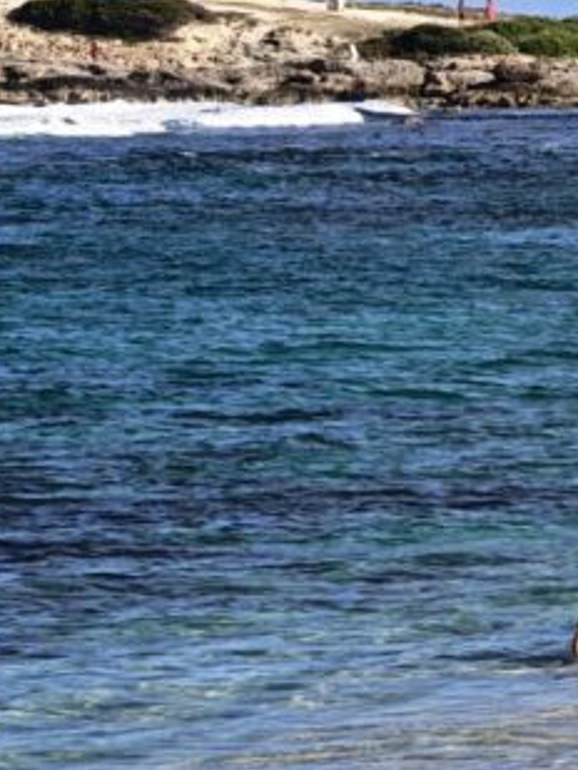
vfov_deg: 5.5
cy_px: 502
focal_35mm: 362
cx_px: 680
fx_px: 8054
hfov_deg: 4.1
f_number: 2.6
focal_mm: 22.48
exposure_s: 1/450
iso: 50
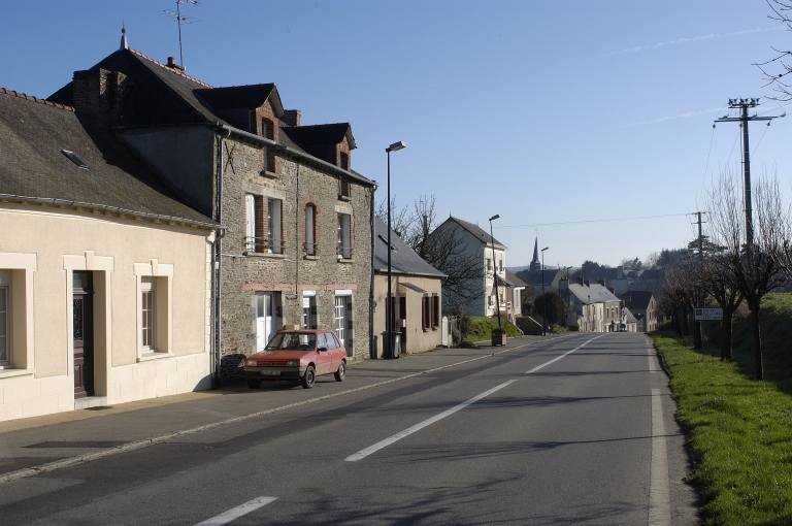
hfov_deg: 46.5
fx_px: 923
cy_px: 263
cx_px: 396
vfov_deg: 31.8
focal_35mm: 42
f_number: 16
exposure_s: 1/160
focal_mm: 28
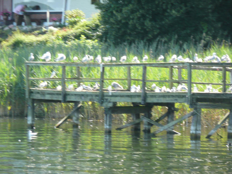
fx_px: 1877
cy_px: 87
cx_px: 116
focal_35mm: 280
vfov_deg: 5.3
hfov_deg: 7.1
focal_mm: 46
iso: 160
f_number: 4.9
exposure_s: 1/125
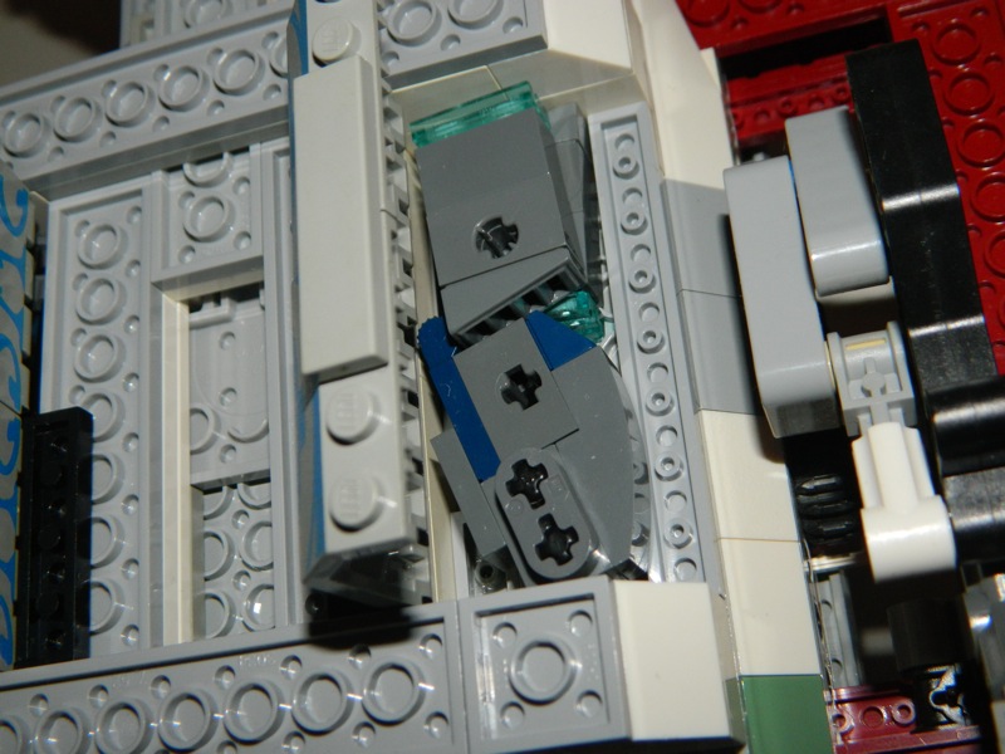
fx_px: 1365
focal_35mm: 47
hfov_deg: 40.4
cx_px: 502
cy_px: 377
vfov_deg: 30.9
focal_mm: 8.4
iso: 200
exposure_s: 1/50
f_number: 10.2
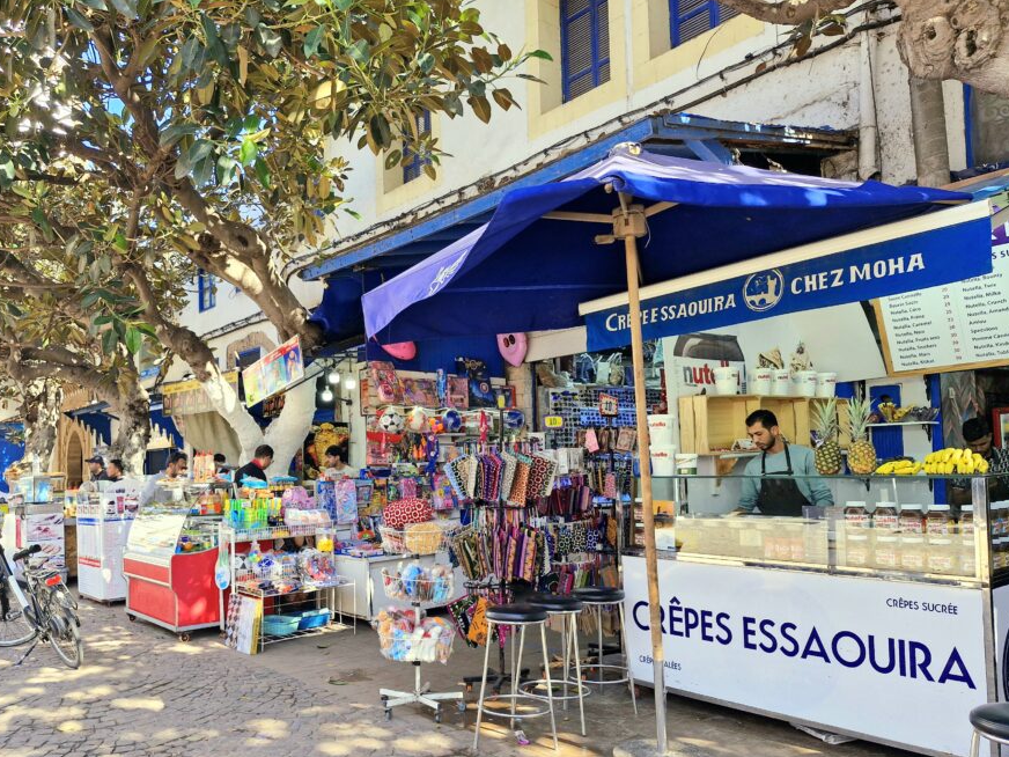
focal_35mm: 27
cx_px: 432
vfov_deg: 51.2
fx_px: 787
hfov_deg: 65.0
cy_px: 426
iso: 50
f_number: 1.8
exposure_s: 1/182
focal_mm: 5.54
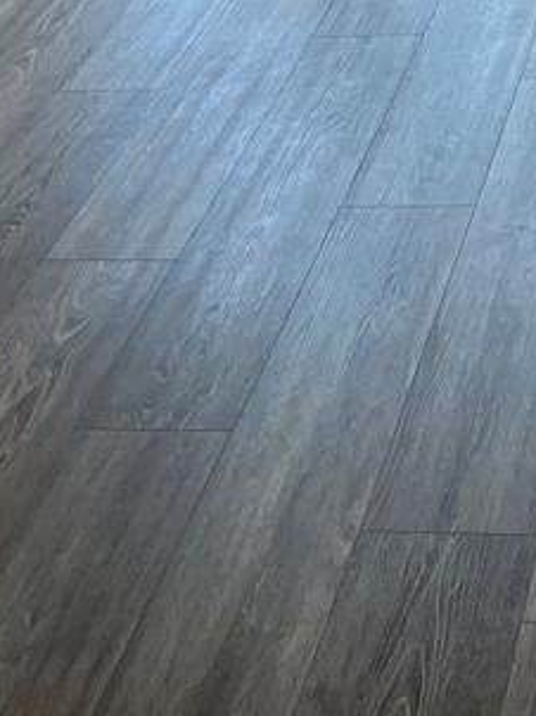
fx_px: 1923
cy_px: -356
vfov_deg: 18.7
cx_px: 557
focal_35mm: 93
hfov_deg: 15.5
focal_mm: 5.7
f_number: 1.5
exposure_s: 1/115
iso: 125
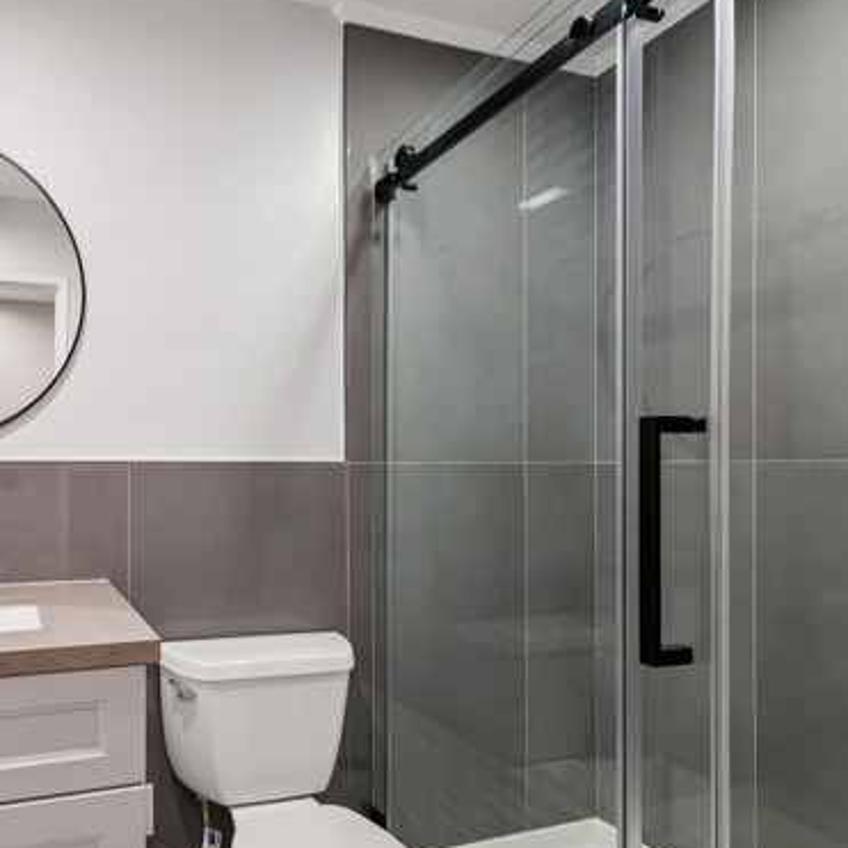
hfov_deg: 64.9
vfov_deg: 69.5
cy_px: 453
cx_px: 201
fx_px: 610
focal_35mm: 22
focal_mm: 10
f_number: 8
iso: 160
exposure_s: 1/1.67
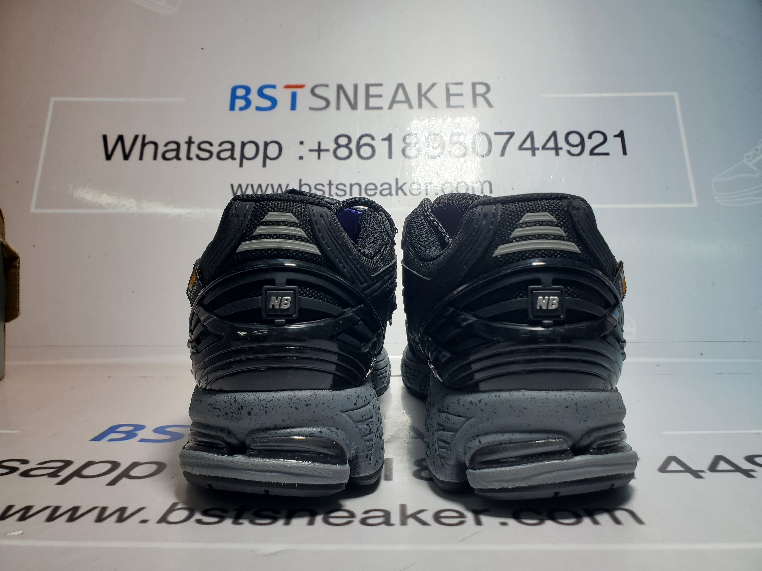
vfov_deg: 53.1
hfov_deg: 67.3
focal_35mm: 26
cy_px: 286
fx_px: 572
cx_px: 381
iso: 50
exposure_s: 1/340
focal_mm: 4.3
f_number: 2.4
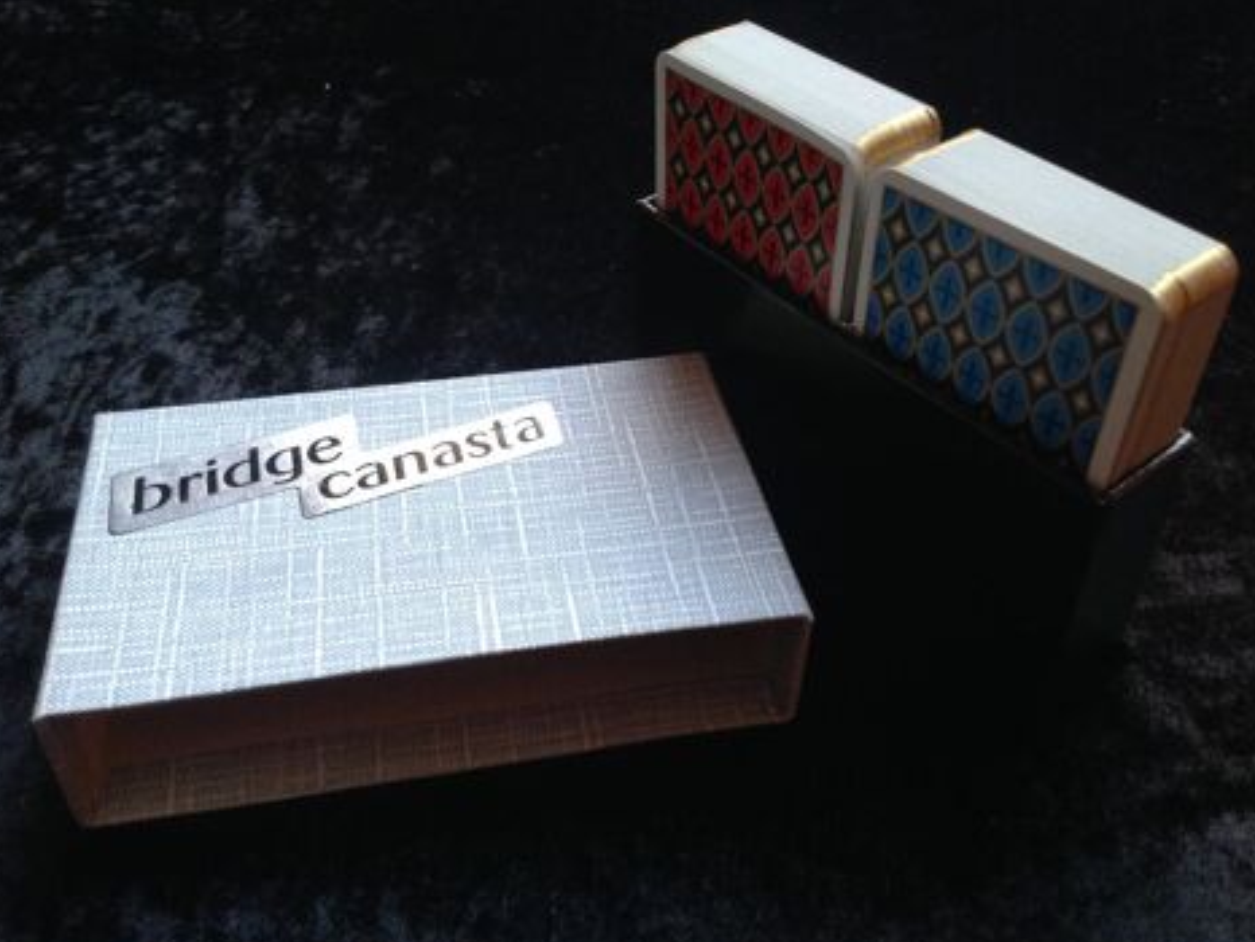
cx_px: 628
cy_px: 475
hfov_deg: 51.3
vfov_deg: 39.7
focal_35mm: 36
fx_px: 1306
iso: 125
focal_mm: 4.28
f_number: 2.4
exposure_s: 1/15
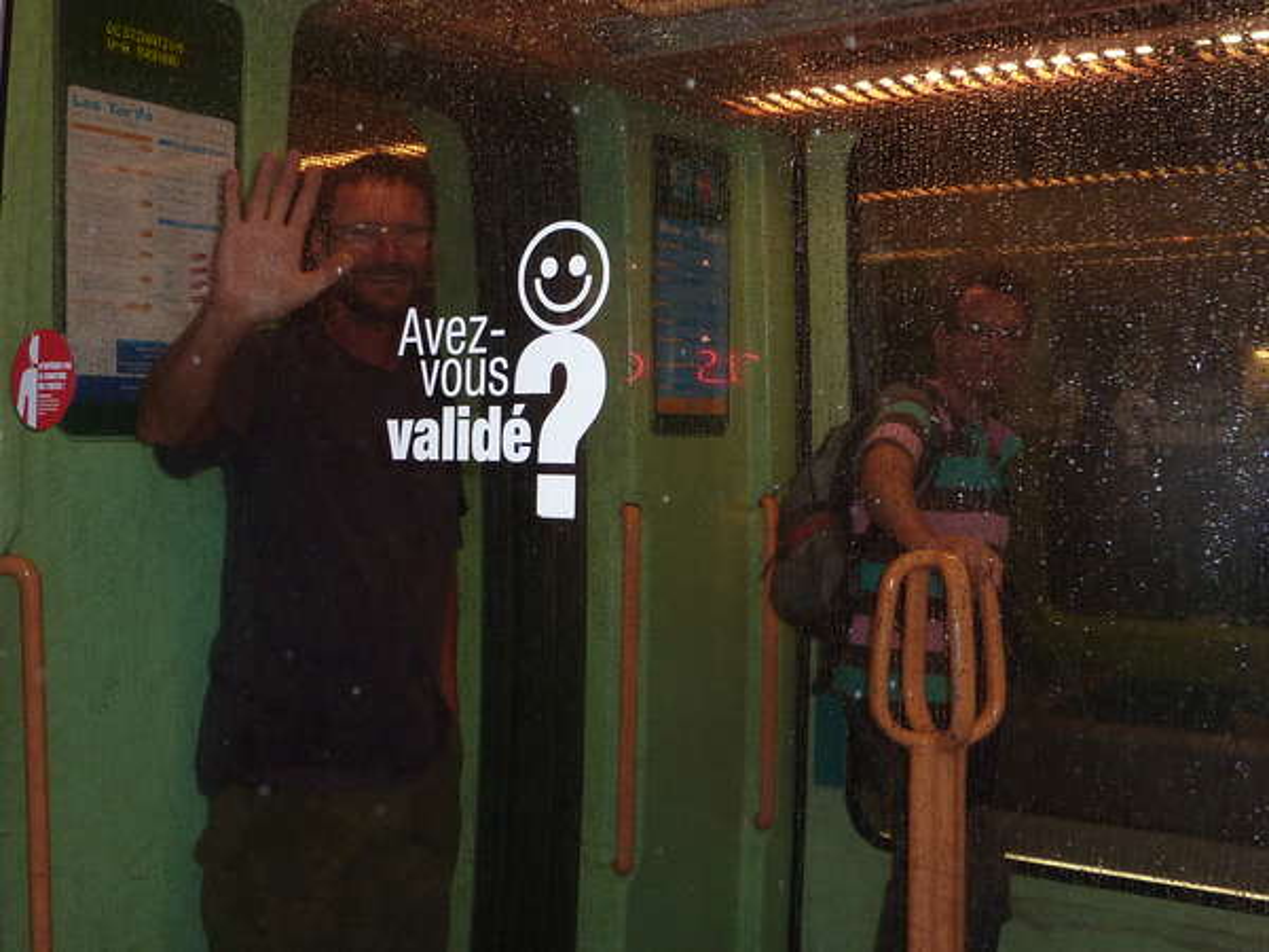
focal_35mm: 41
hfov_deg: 45.8
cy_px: 476
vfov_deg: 35.1
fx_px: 1503
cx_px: 634
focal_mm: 4.7
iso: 160
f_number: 3.4
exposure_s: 1/30
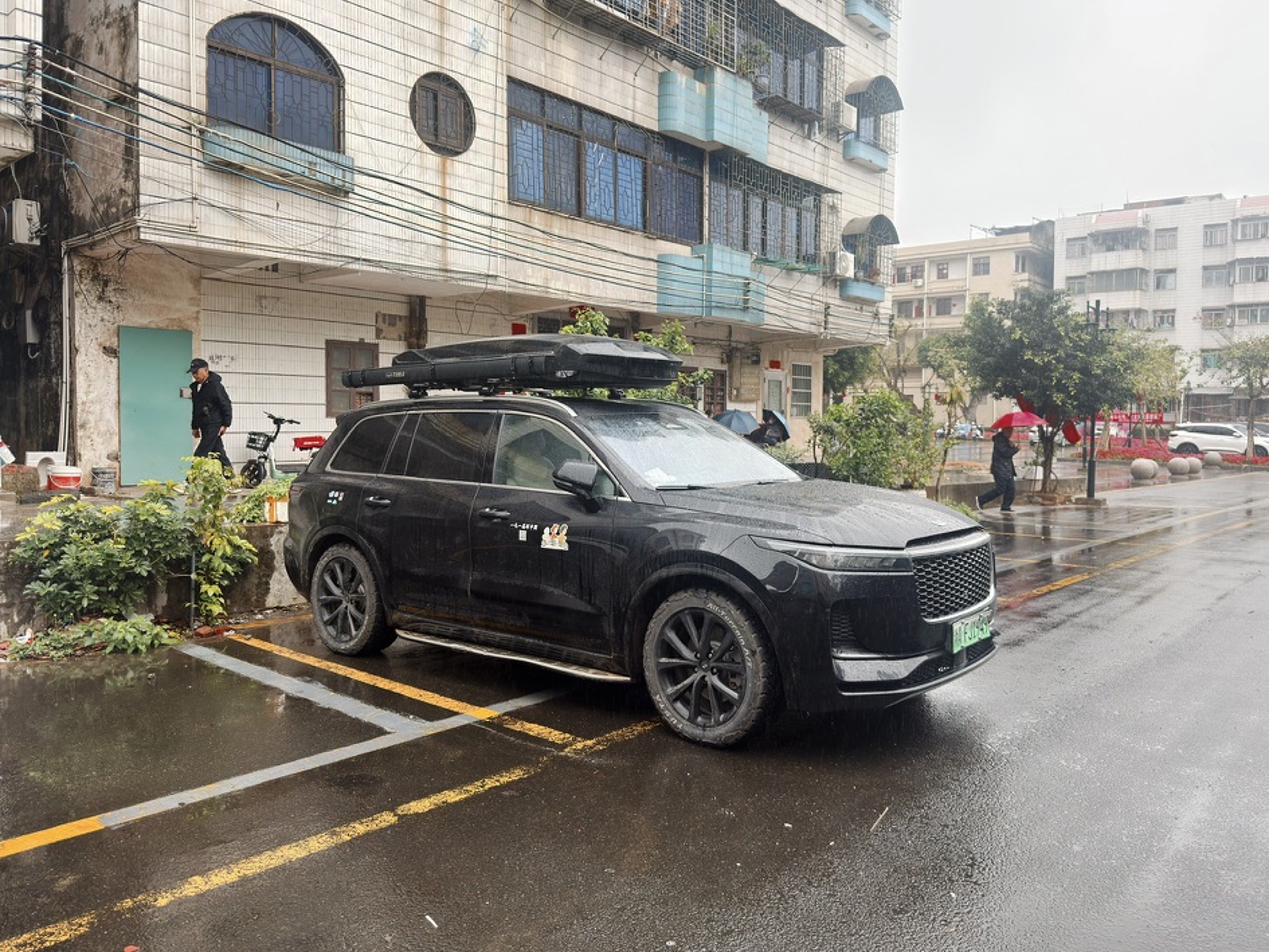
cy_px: 450
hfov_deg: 67.2
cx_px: 674
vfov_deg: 53.0
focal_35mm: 26
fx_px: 953
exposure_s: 1/202
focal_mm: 6.76
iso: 125
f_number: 1.78
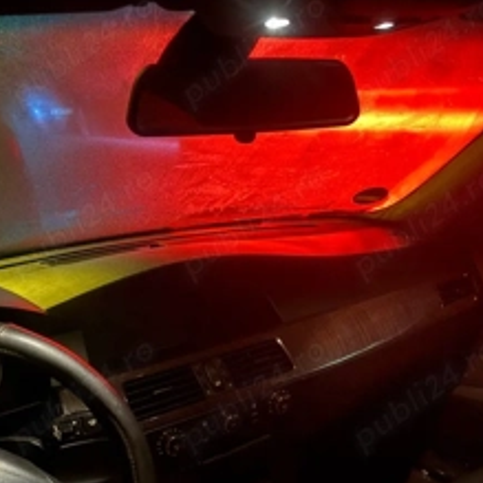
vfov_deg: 37.8
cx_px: 298
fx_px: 663
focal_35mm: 42
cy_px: 421
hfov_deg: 39.8
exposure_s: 1/2
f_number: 1.6
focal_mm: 5.96
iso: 1250
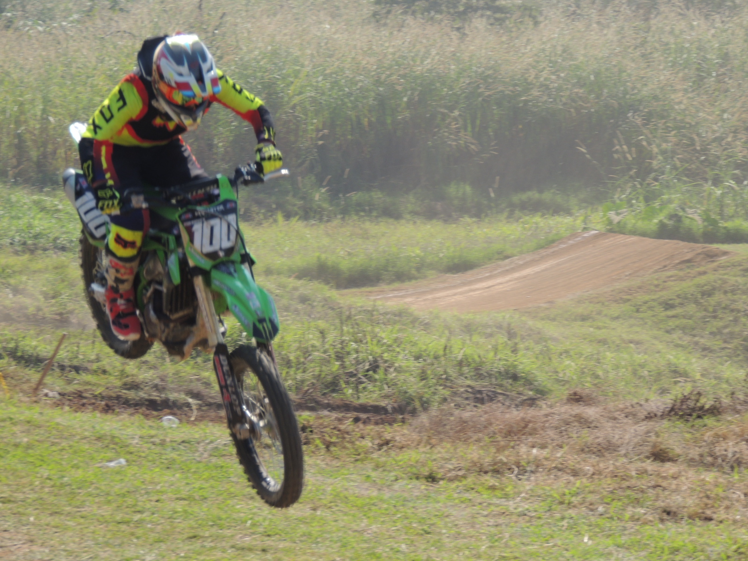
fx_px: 4862
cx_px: 374
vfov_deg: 6.6
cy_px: 280
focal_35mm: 225
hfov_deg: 8.8
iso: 100
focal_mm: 40.1
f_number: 4.6
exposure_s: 1/400
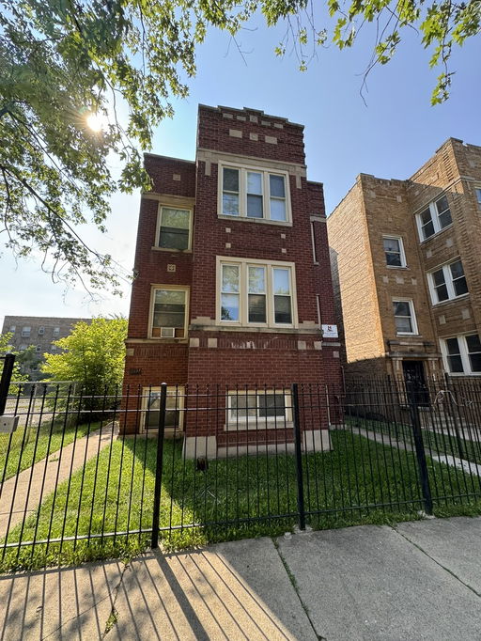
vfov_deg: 102.0
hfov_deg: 85.7
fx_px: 259
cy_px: 320
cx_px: 240
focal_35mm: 14
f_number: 2.2
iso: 40
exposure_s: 1/237
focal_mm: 2.22
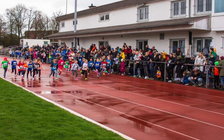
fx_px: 262
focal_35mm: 43
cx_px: 112
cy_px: 65
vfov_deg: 29.8
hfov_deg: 46.2
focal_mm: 28
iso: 400
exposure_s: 1/640
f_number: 6.3
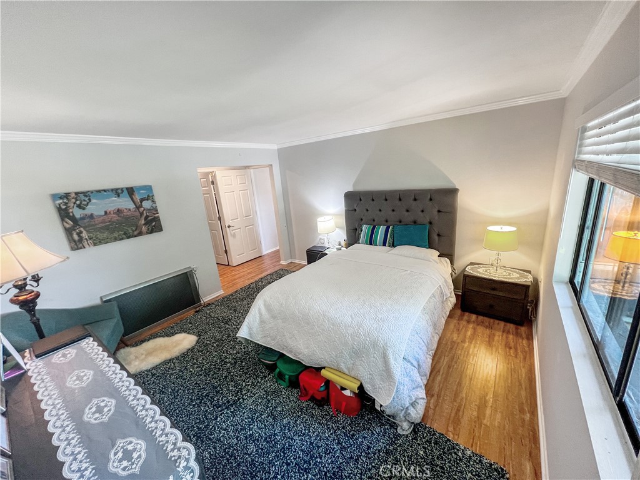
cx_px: 320
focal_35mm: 13
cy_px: 240
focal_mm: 1.57
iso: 160
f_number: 1.8
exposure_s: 1/60
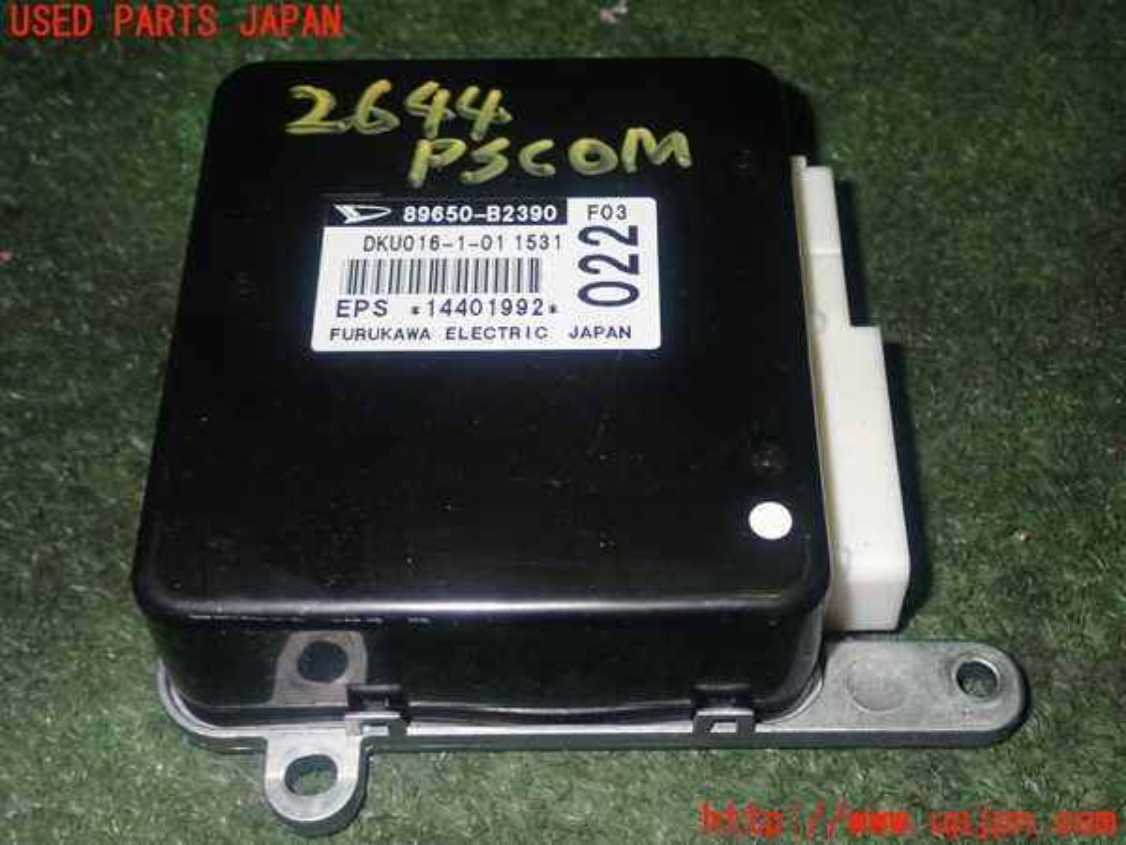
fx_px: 1626
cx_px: 563
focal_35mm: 50
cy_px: 422
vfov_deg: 29.1
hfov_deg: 38.2
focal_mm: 9.01
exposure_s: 1/50
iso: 500
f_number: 9
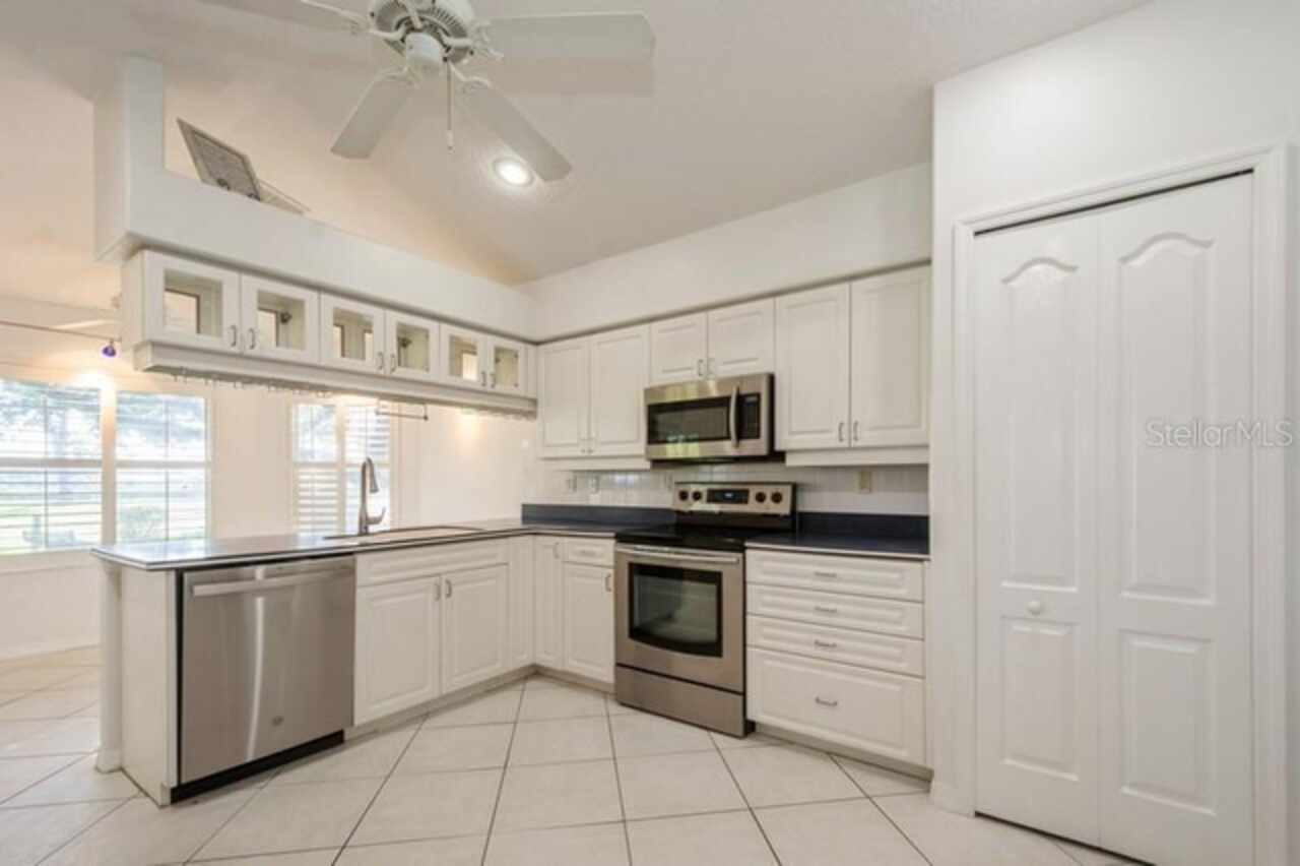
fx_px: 541
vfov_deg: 77.3
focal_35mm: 15
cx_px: 650
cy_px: 433
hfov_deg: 100.4
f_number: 8
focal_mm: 10
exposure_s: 1/13
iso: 200
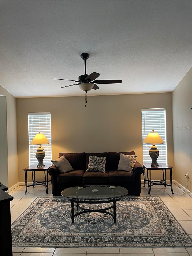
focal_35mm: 26
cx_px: 96
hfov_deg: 53.1
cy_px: 128
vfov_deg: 67.3
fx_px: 192
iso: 125
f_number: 1.6
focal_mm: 4.2
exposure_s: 1/60
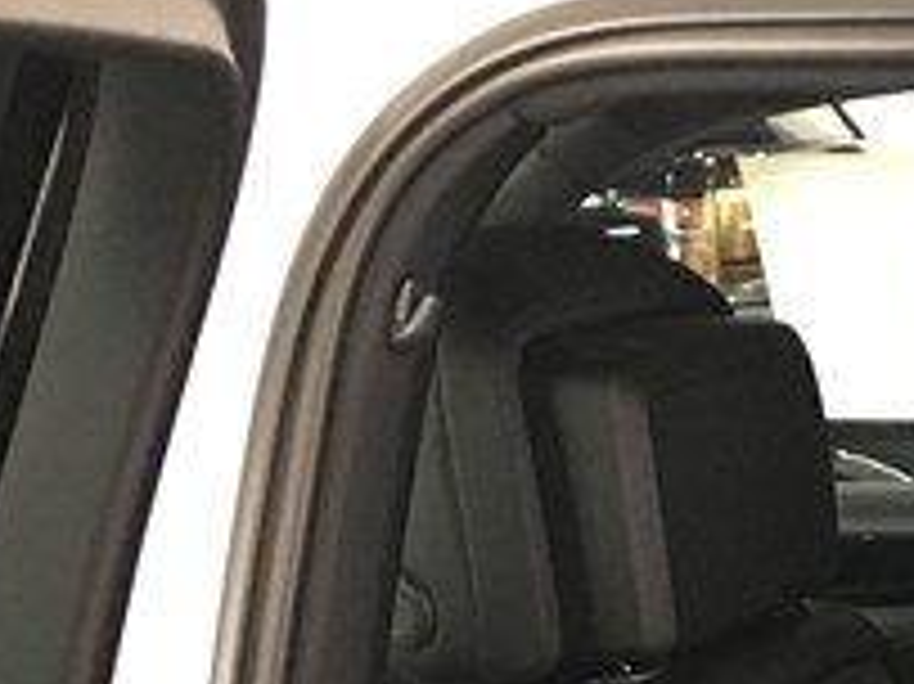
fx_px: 2639
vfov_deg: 13.7
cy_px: 1078
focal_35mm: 100
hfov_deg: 18.8
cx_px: 1022
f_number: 2.2
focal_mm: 4.15
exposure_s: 1/8
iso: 160
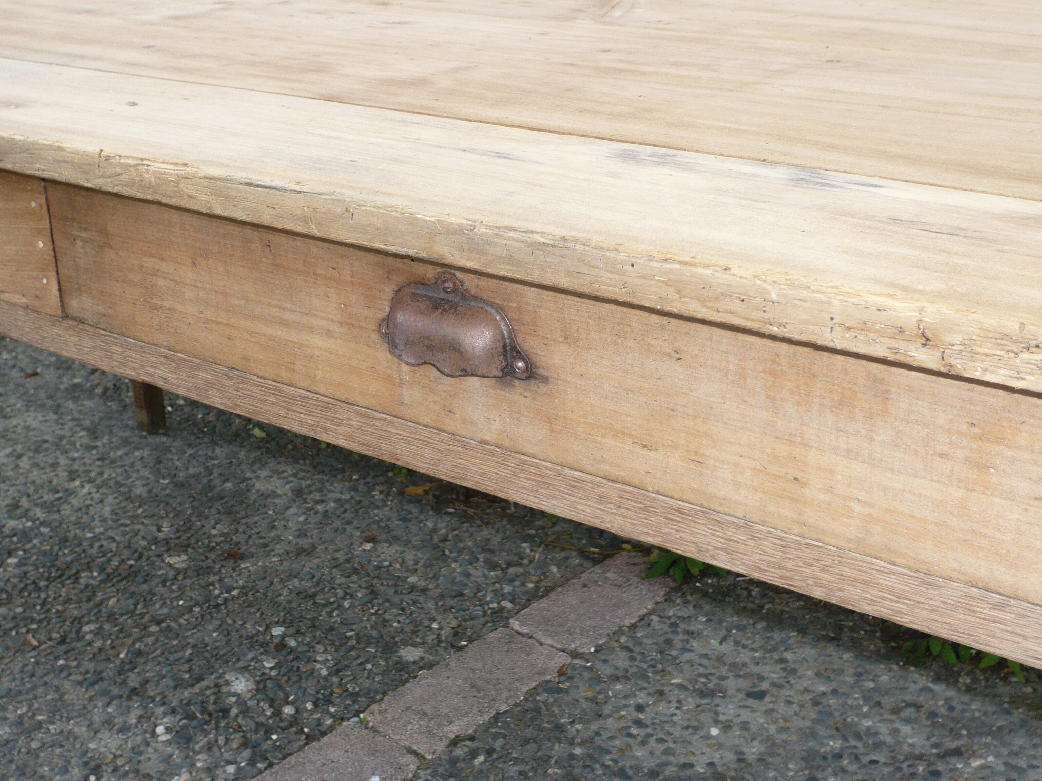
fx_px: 1535
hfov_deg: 37.5
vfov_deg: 28.6
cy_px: 390
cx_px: 521
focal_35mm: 51
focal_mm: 8.4
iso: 100
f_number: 3.8
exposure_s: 1/60
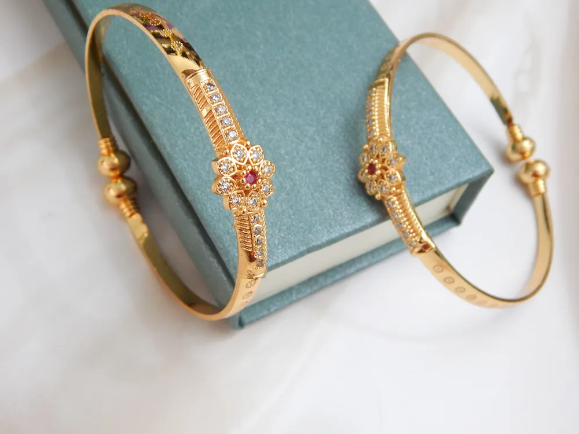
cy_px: 217
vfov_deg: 27.0
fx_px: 903
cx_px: 290
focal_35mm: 54
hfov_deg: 35.5
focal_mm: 9.7
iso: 400
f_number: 3.8
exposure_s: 1/25
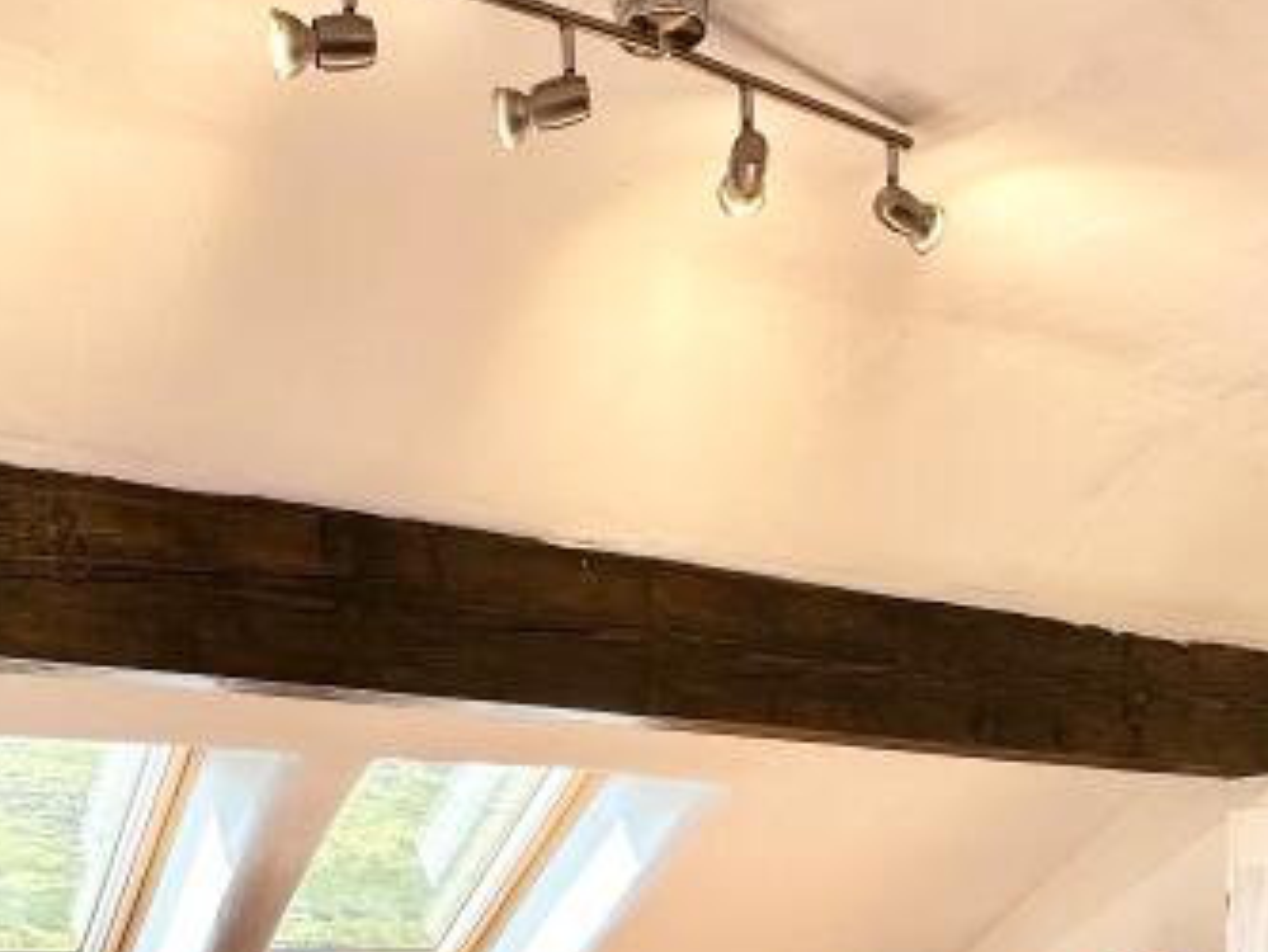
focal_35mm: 43
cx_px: 518
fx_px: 1576
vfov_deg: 28.4
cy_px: 1192
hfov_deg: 43.7
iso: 40
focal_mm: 2.22
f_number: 2.2
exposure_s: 1/264
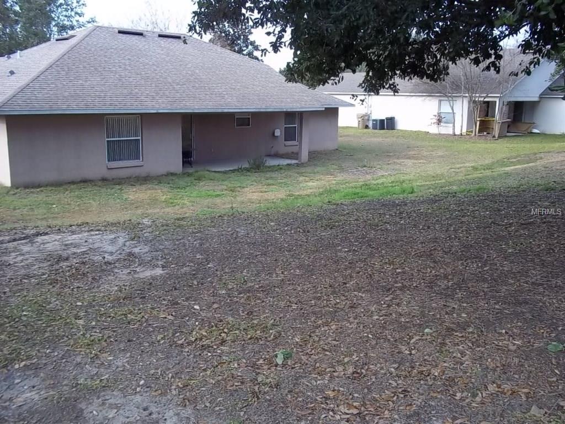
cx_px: 282
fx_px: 588
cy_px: 212
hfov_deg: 51.4
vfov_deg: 39.7
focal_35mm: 36
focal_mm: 6.5
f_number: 3.1
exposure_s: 1/200
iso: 80
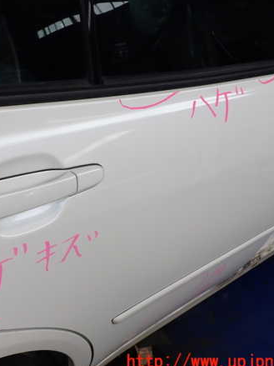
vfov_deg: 45.8
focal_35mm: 41
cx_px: 65
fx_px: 433
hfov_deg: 34.3
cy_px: 185
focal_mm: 5.4
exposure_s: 1/160
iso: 100
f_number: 3.2
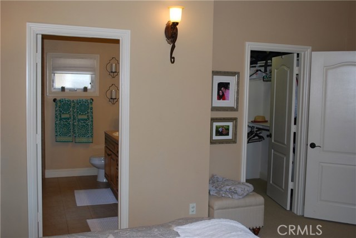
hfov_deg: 49.5
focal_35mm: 39
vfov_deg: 34.3
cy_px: 119
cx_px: 178
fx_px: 386
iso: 200
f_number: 4.2
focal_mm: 26
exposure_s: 1/60
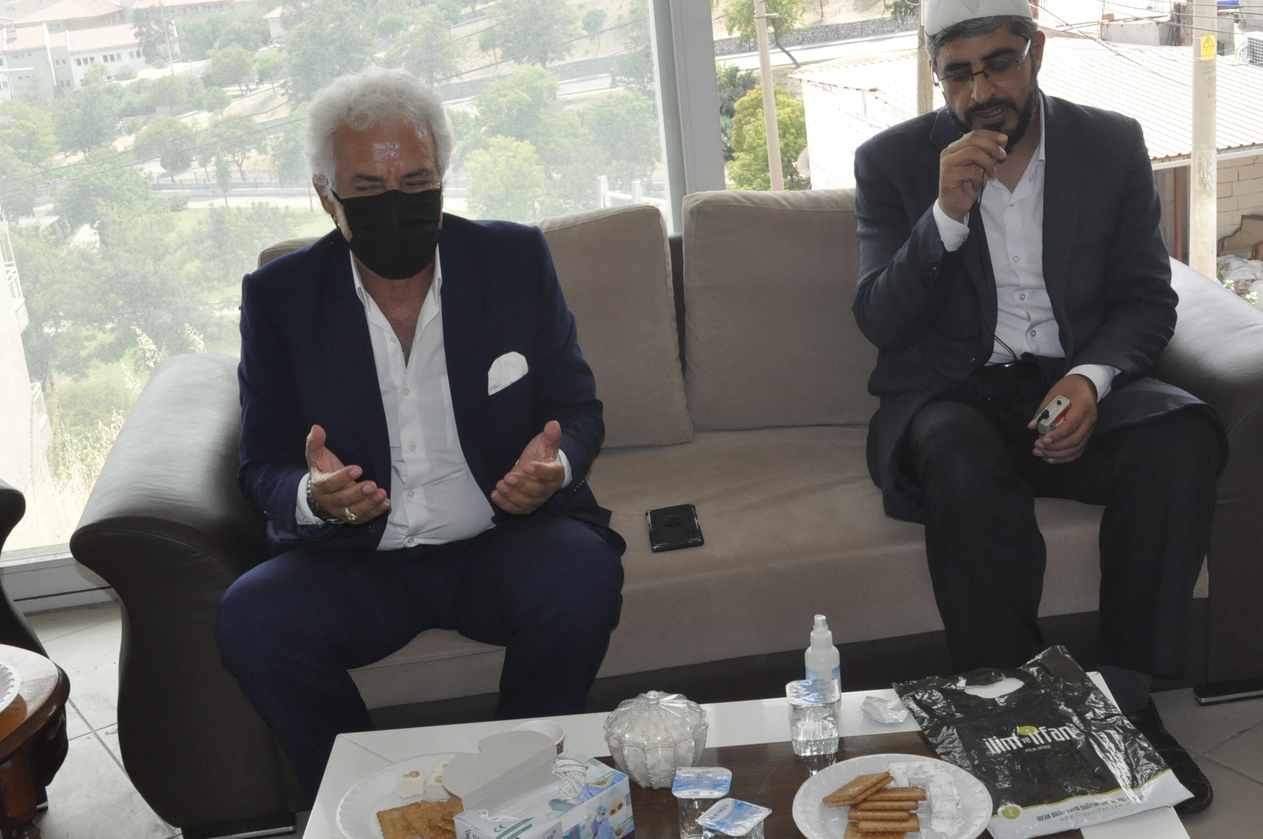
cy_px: 420
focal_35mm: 48
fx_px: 1682
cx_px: 632
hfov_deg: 41.2
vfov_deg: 28.0
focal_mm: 32
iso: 2000
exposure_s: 1/200
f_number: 16
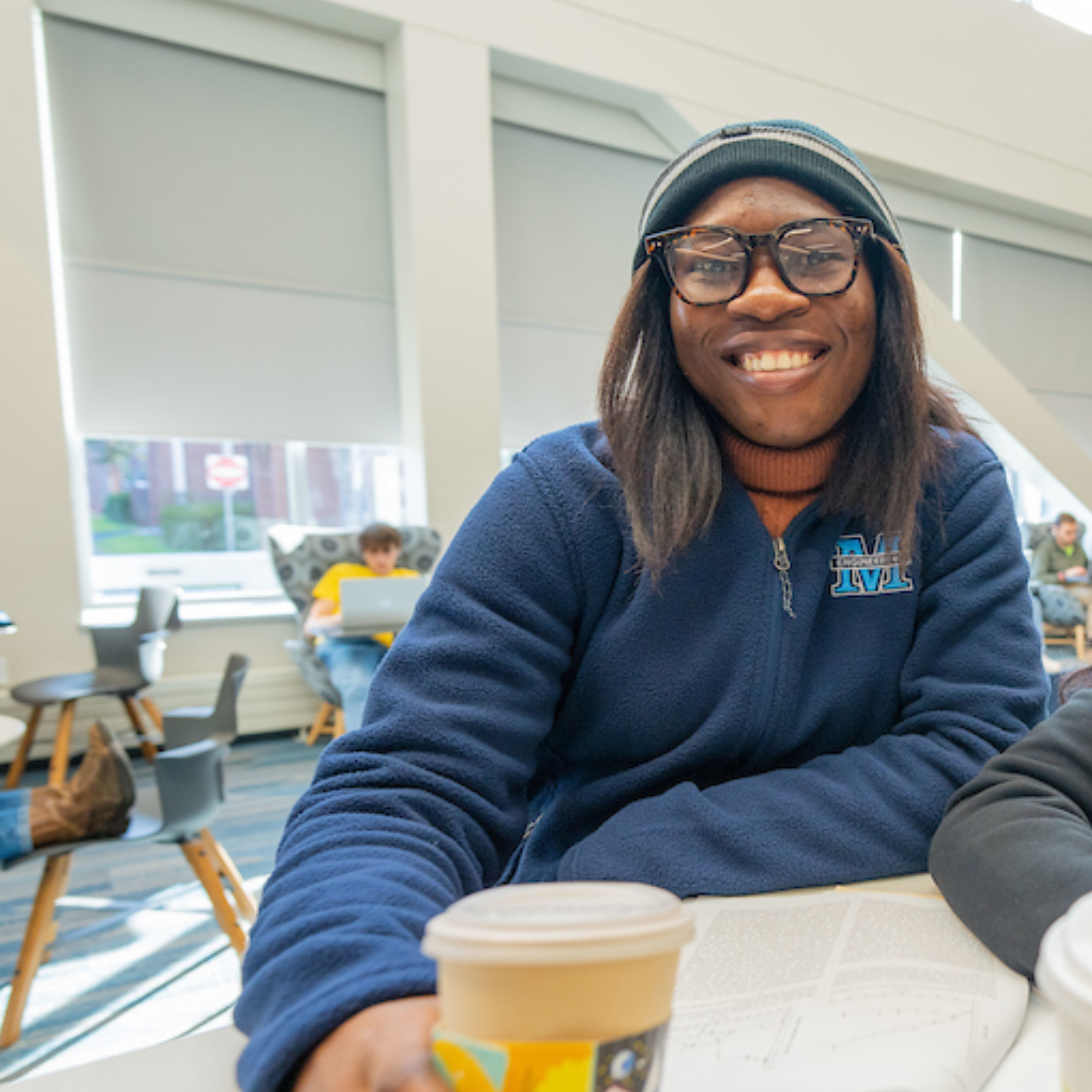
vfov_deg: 57.1
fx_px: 999
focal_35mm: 28
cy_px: 621
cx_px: 996
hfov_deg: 50.4
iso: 320
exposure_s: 1/200
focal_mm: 14
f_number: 2.8
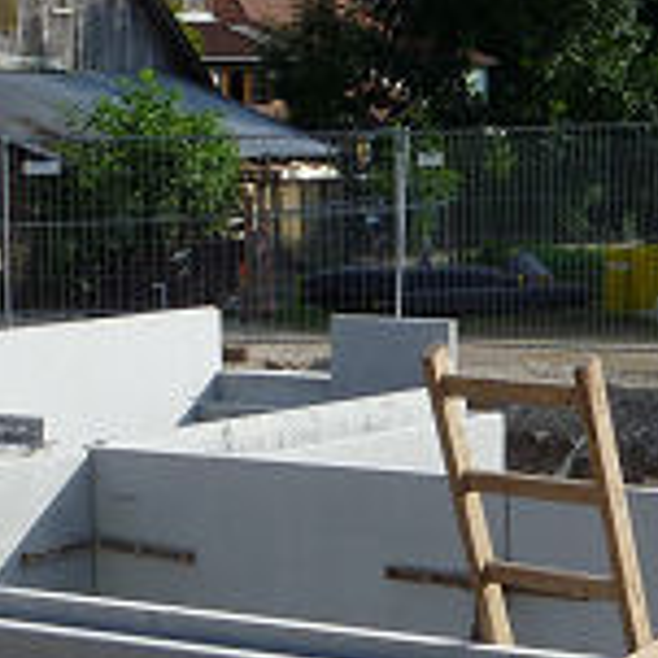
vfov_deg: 14.0
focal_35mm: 123
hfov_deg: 14.1
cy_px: 627
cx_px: 187
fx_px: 2645
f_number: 5.6
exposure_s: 1/250
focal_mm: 6.3
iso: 80
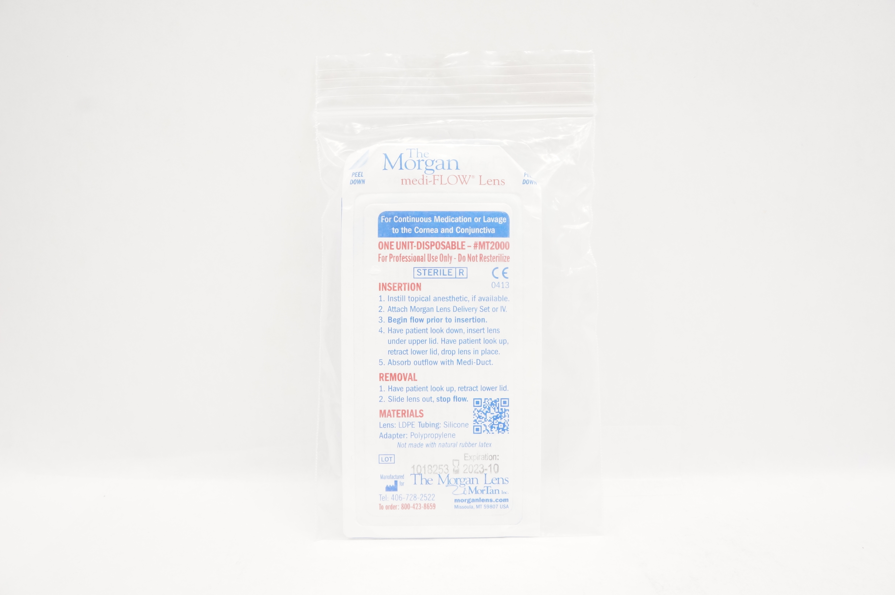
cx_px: 448
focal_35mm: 27
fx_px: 671
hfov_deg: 67.4
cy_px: 298
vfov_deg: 47.8
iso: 800
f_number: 9
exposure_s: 1/40
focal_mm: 18
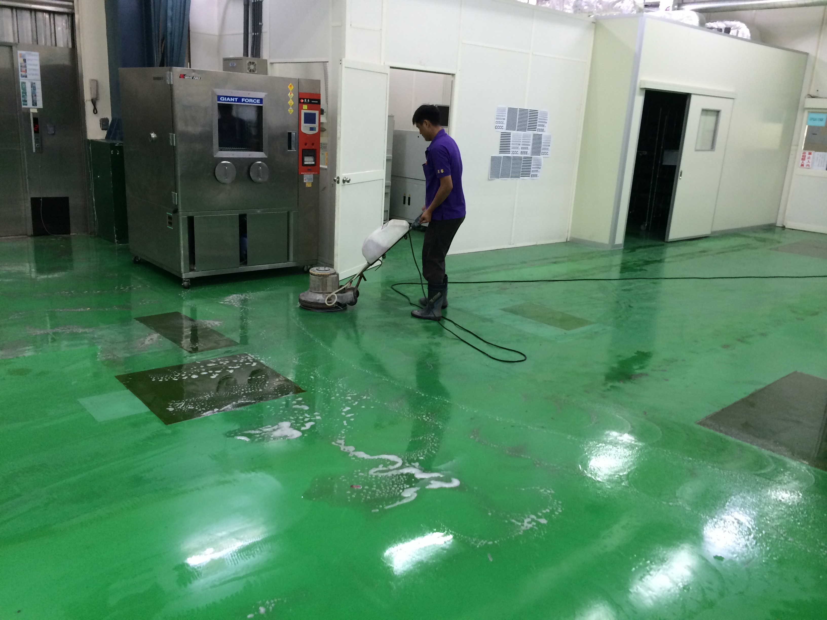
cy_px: 310
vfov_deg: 46.8
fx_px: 717
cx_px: 414
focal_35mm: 30
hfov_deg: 60.0
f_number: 2.2
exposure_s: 1/30
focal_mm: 4.12
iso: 80
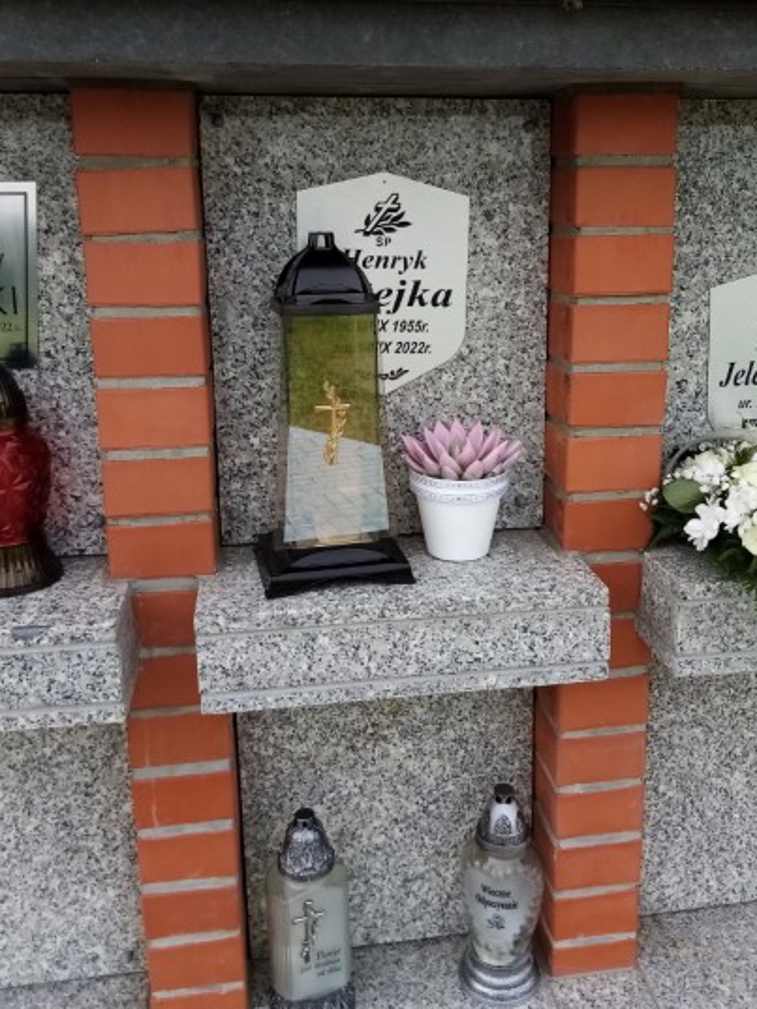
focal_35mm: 31
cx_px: 387
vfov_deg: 58.0
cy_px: 421
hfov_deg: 45.5
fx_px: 904
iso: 108
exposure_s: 1/677
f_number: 1.8
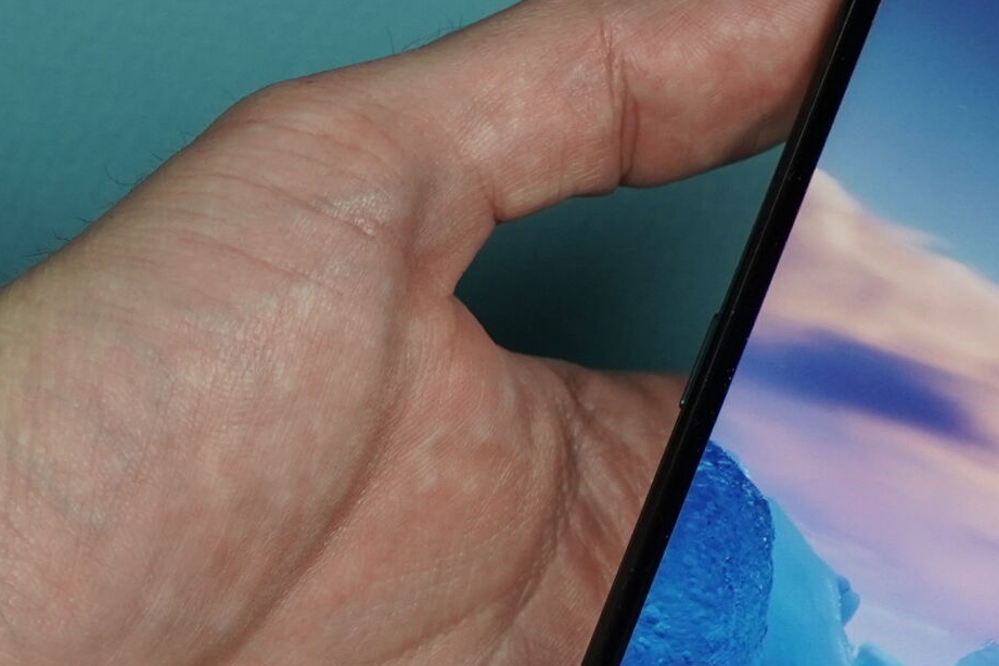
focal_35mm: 123
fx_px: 3413
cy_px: 279
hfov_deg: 16.3
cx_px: 1036
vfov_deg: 11.1
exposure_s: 1/160
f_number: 7.1
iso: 1250
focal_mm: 59
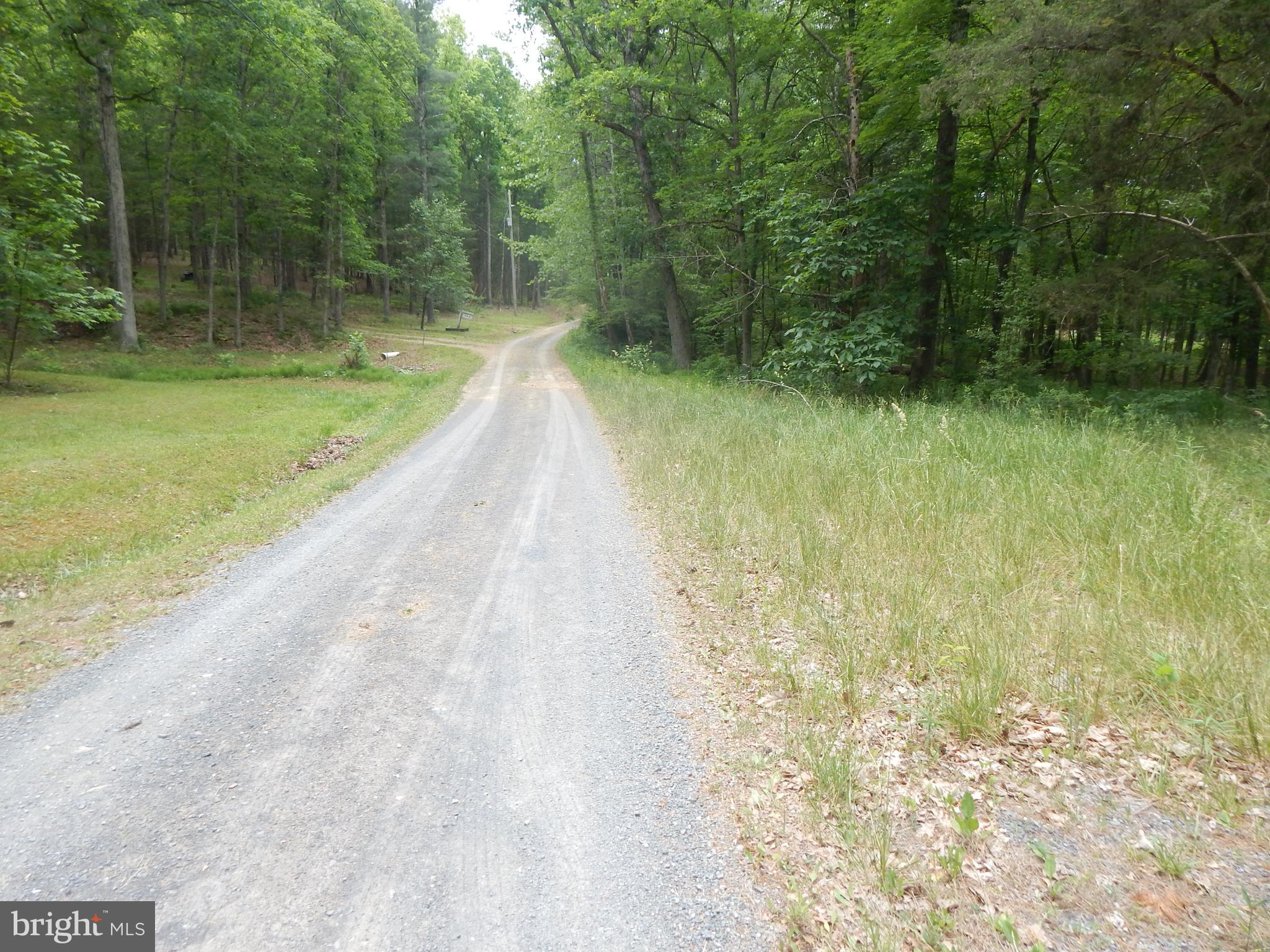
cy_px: 476
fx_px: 807
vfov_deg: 61.1
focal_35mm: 22
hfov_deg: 76.4
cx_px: 635
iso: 125
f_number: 3
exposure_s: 1/400
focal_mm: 4
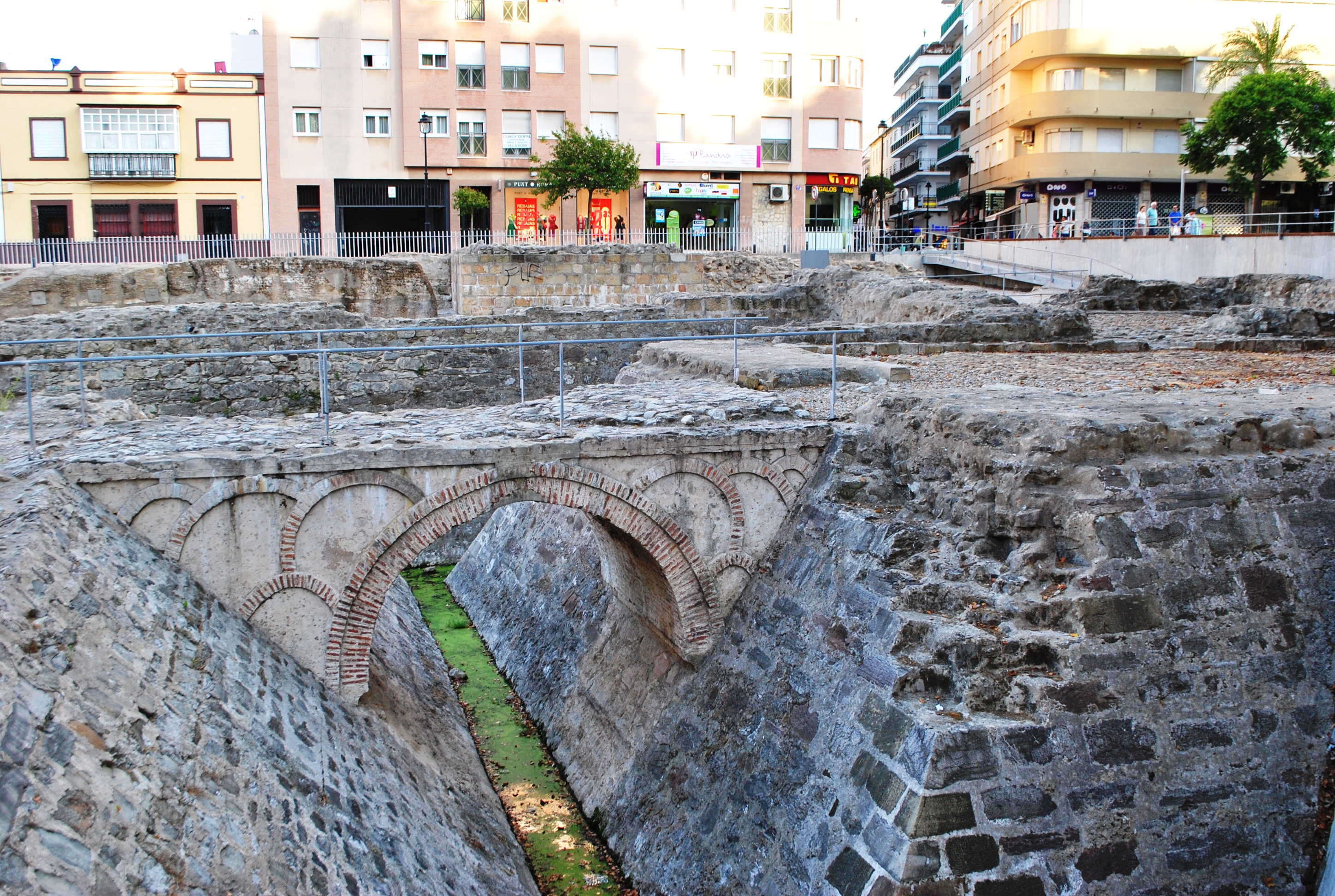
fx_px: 1226
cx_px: 668
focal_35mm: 33
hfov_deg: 57.1
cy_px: 448
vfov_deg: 40.1
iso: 200
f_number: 7.1
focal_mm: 22
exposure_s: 1/60
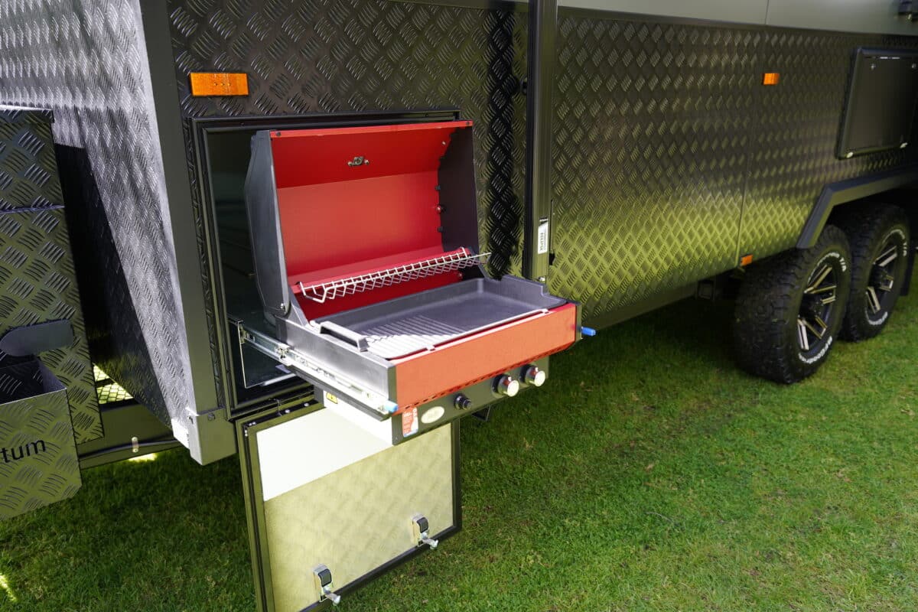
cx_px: 459
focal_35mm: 28
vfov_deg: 46.4
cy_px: 306
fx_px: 714
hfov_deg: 65.5
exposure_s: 1/60
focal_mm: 28
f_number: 5
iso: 200
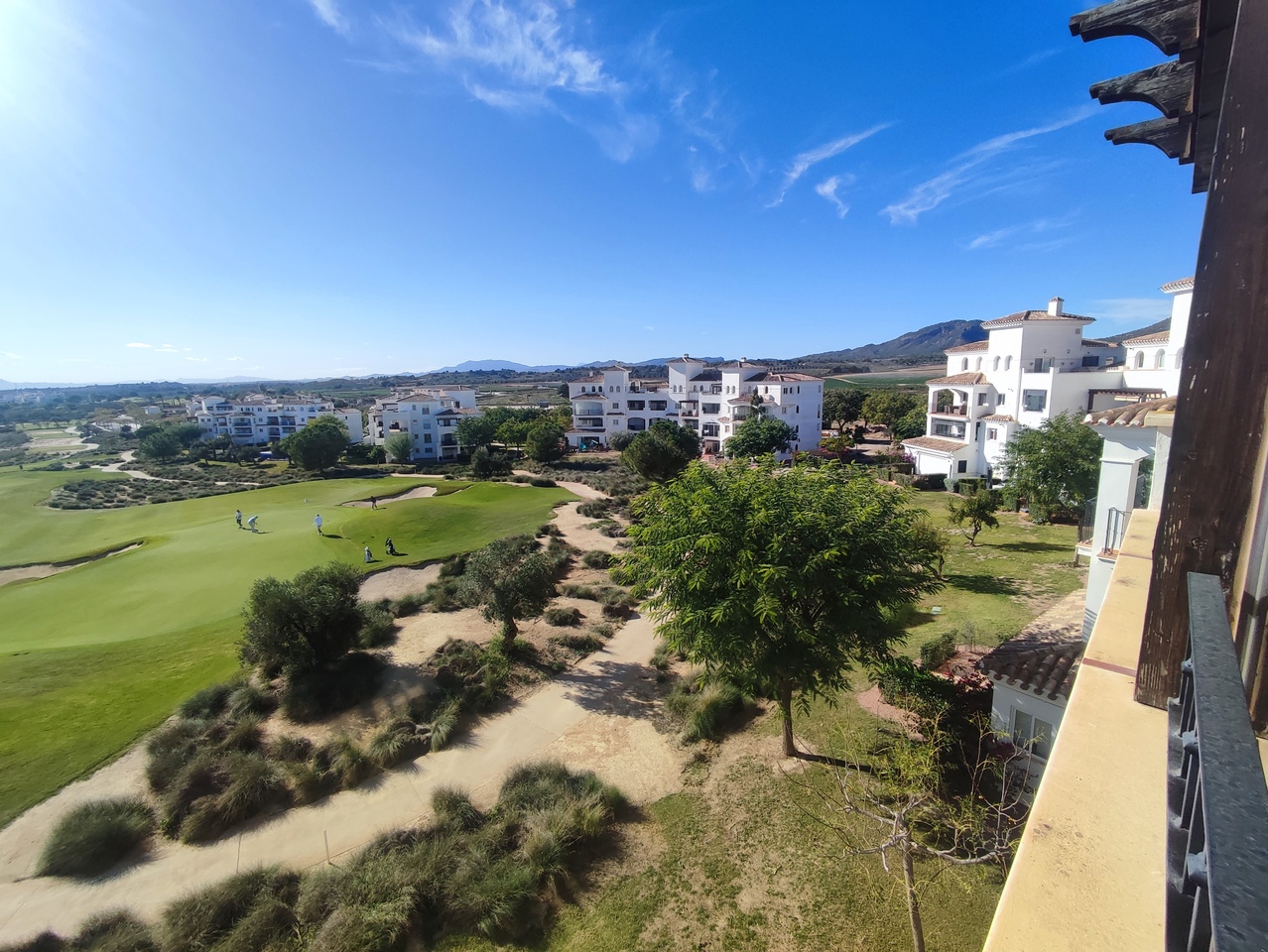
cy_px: 476
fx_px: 586
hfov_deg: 94.5
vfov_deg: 78.2
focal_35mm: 16
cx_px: 634
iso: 50
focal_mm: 1.65
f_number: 2.2
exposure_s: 1/1443
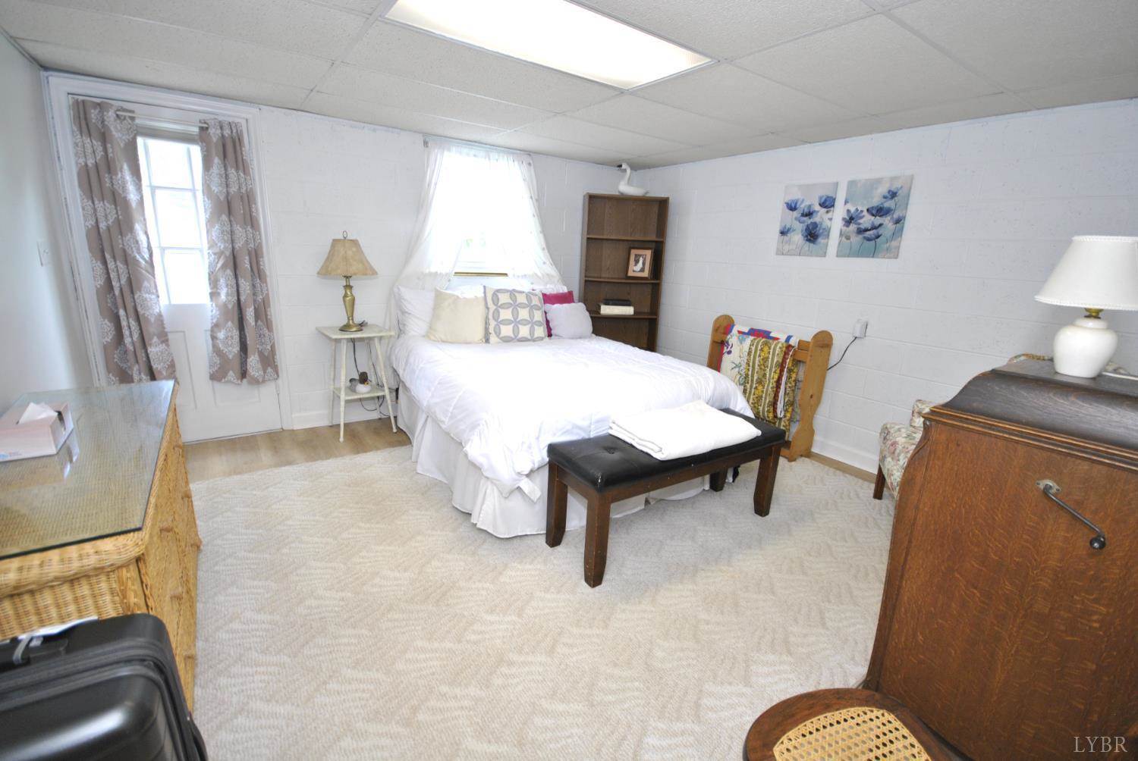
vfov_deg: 77.5
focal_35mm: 15
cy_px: 380
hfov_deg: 100.3
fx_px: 475
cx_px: 569
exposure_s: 1/30
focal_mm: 10
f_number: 4
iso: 320
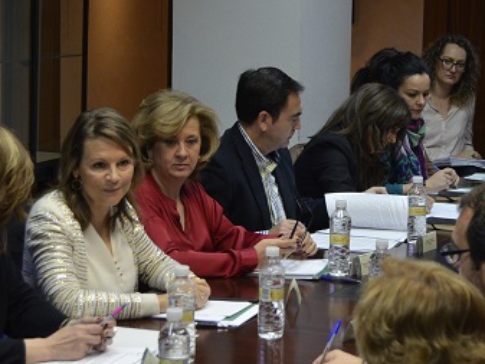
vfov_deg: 13.0
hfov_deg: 17.2
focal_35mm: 114
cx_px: 338
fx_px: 1596
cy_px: 163
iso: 800
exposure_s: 1/60
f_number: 5.3
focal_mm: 45
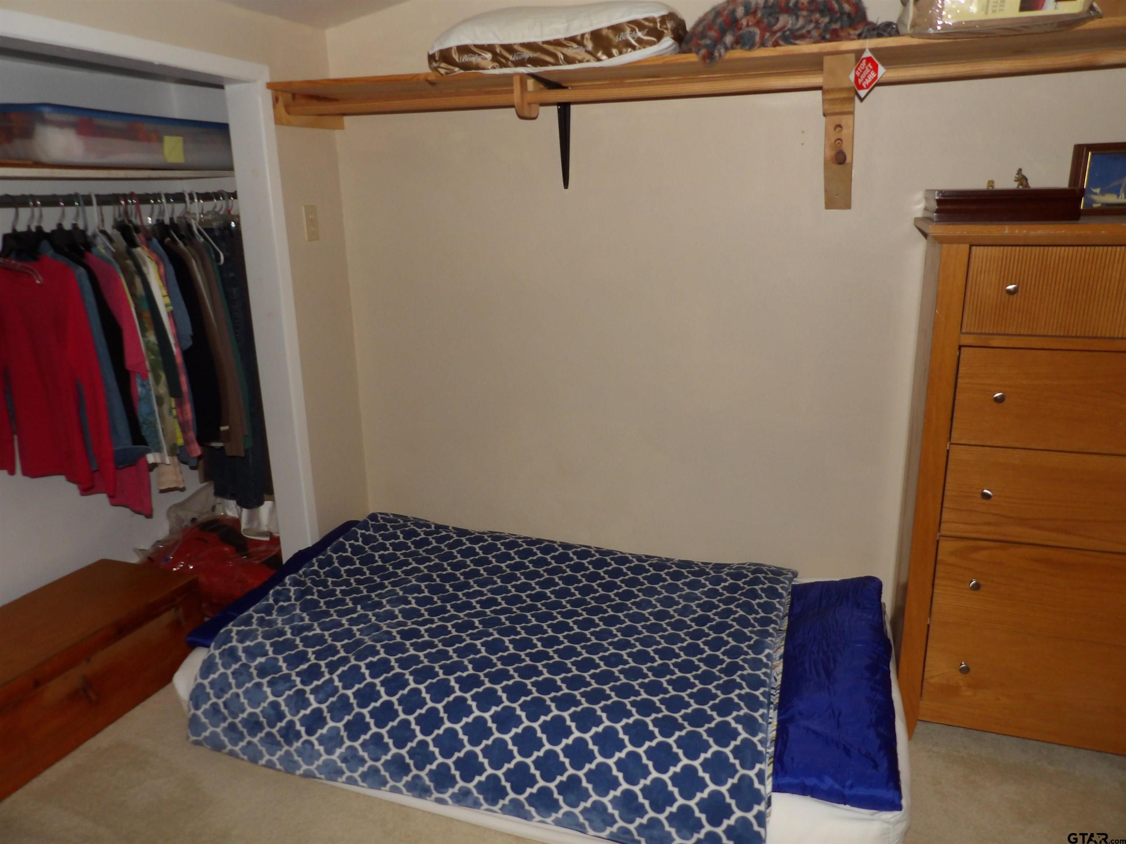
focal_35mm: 24
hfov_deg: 71.6
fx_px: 781
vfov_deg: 56.8
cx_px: 563
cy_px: 422
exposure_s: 1/33
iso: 200
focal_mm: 4.3
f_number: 3.2
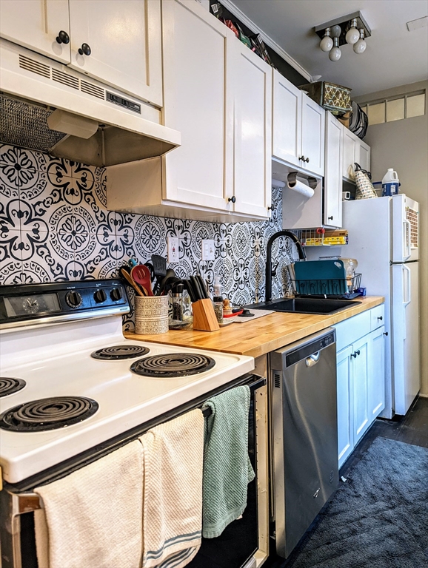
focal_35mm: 24
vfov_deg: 71.5
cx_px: 214
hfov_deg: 56.9
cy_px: 284
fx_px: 395
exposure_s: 1/30
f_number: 1.85
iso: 118
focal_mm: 6.81
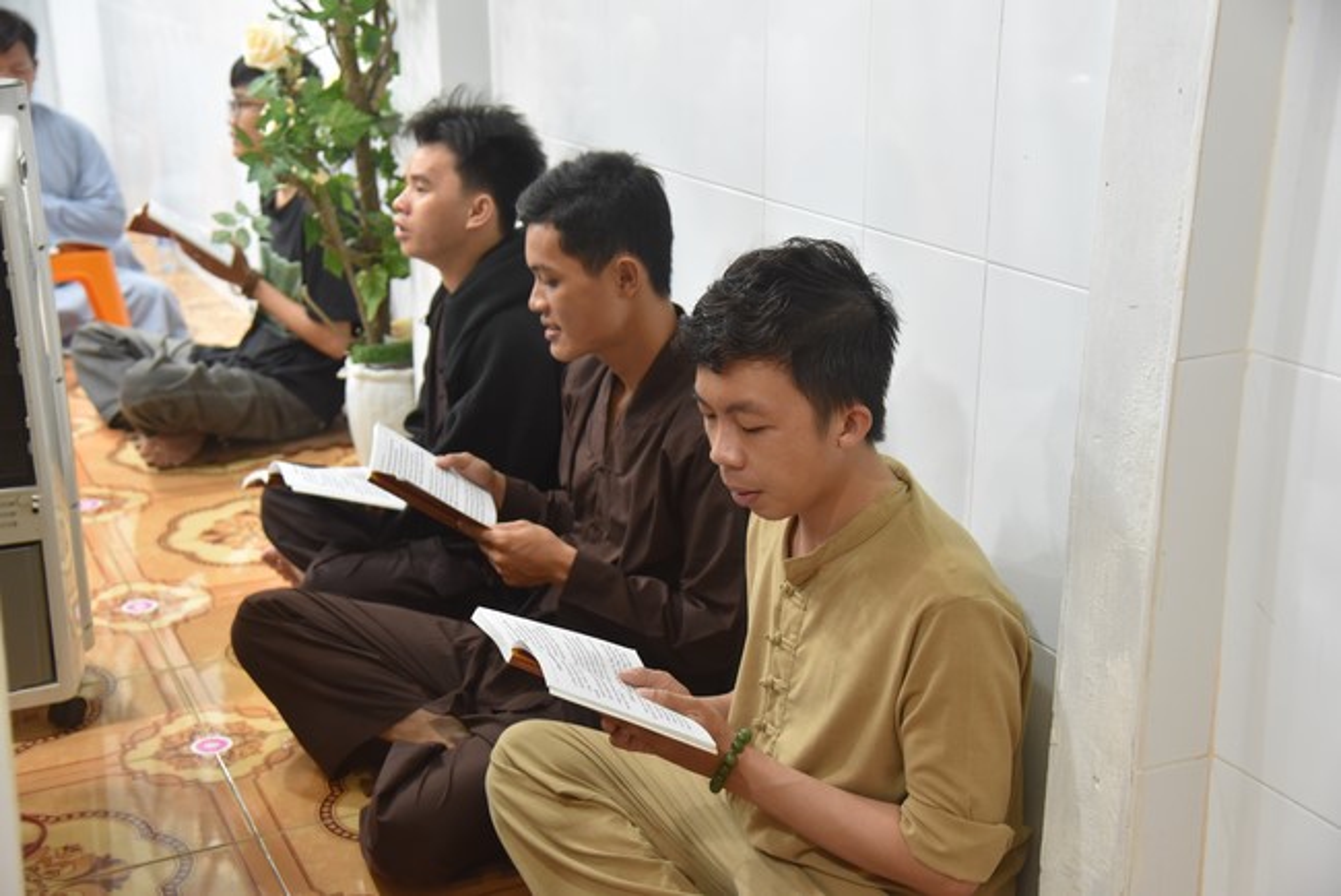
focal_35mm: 48
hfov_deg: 41.1
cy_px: 448
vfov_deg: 28.1
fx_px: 1789
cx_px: 670
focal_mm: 48
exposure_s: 1/60
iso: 2200
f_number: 4
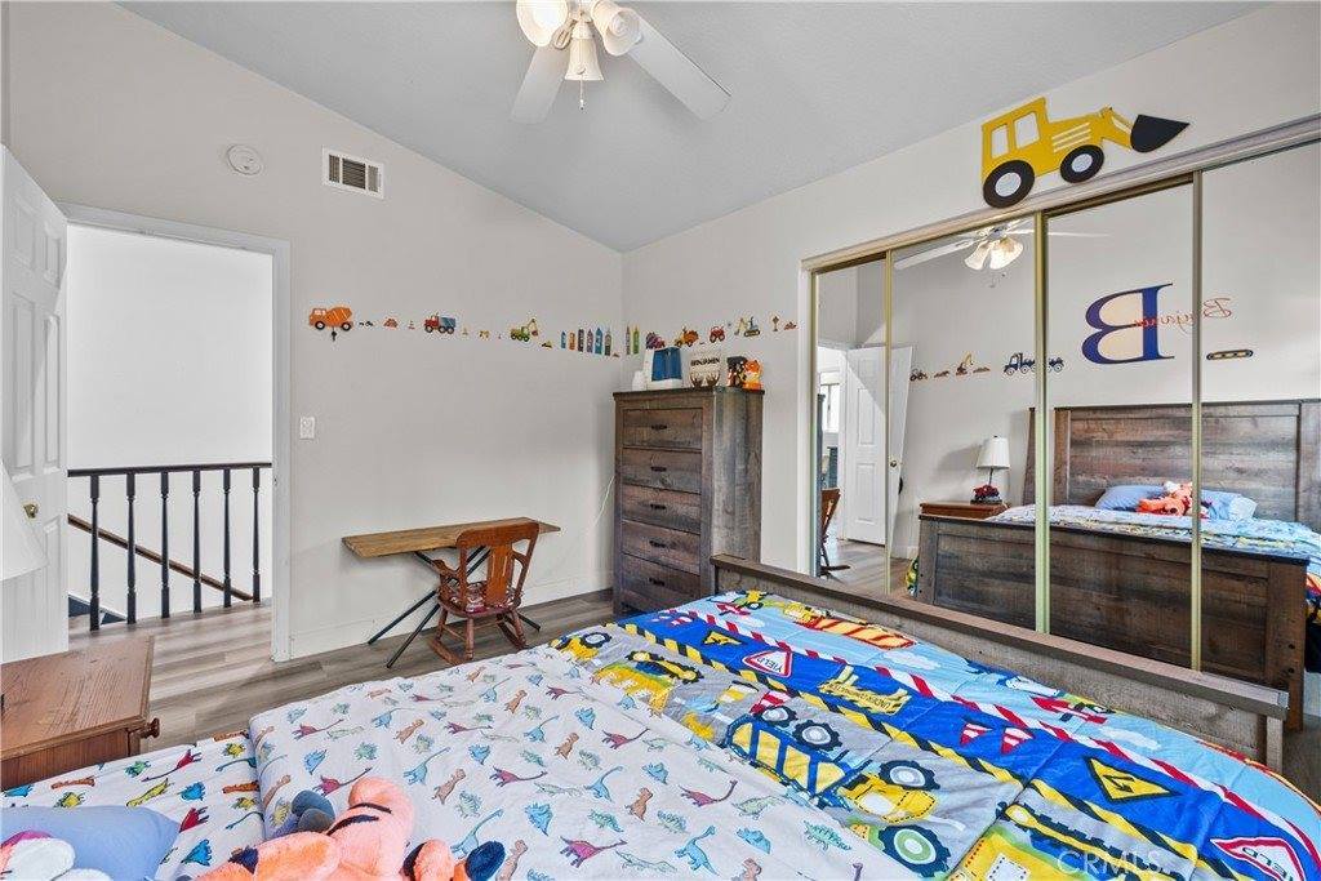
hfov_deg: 104.2
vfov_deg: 81.2
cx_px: 660
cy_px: 440
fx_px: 514
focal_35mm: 14
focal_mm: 14
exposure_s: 1.3
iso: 250
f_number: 9
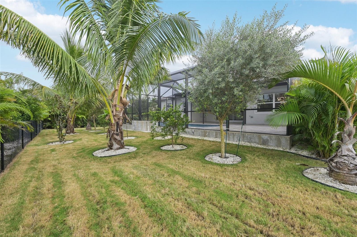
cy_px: 118
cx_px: 178
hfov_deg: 98.6
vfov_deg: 75.4
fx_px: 154
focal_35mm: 16
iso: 400
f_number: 8
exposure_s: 1/160
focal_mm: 15.5
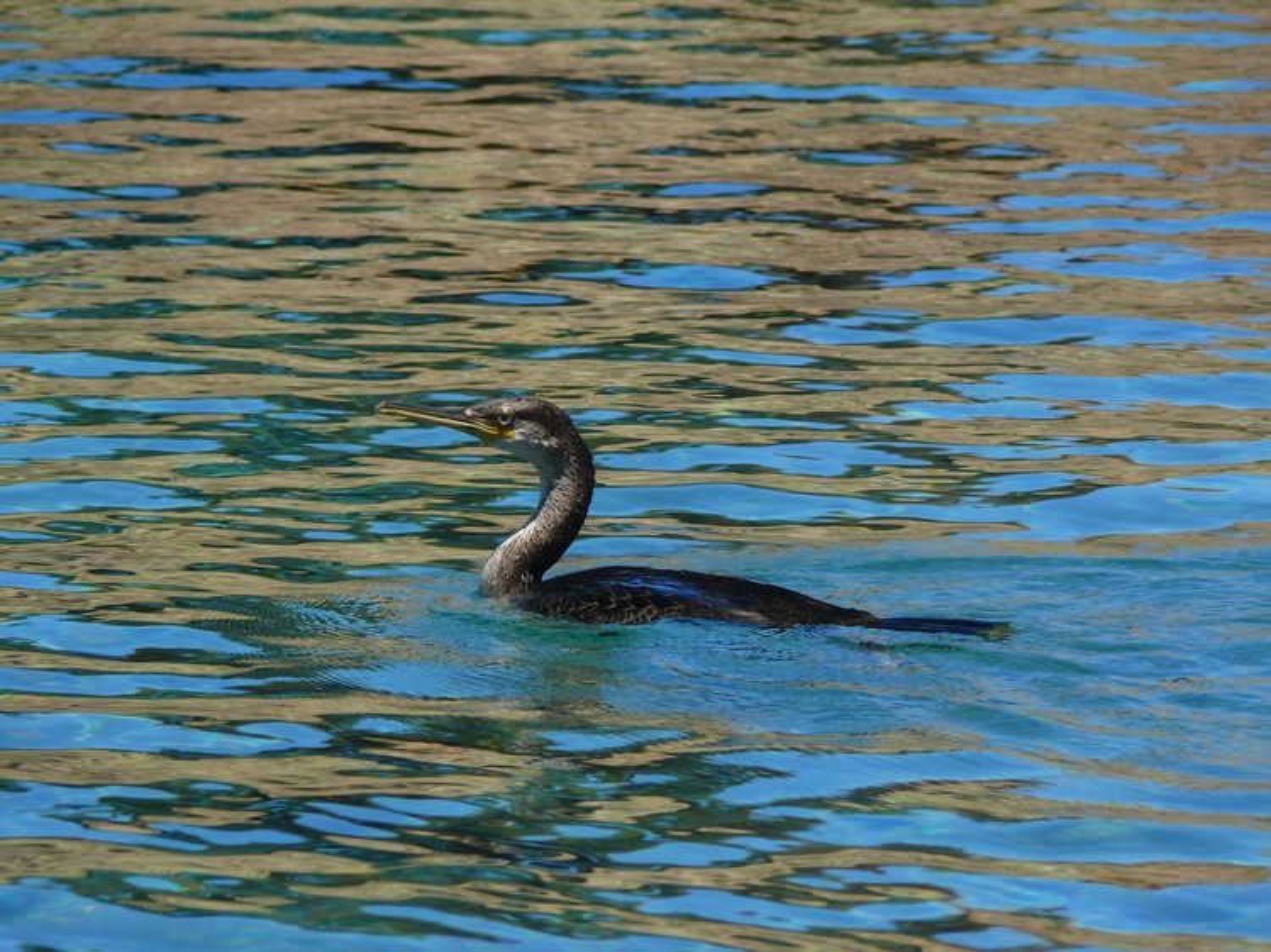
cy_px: 476
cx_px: 636
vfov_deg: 3.5
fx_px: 15416
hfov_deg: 4.7
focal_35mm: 420
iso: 100
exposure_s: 1/250
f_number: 5.6
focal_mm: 88.8
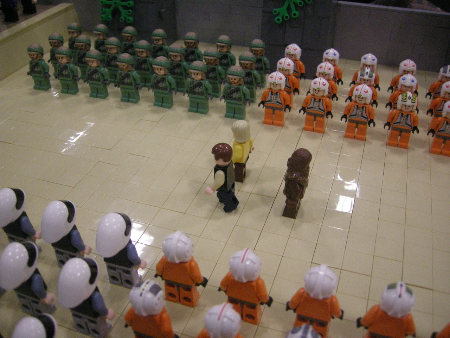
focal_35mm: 36
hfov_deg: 51.4
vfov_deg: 39.7
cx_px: 225
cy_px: 169
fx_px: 468
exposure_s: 1/39.8
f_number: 2.7
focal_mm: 7.5
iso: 400
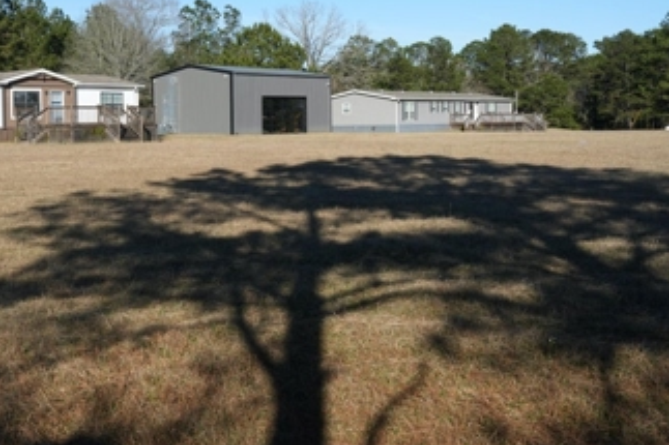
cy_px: 145
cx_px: 230
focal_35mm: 46
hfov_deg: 42.3
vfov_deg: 29.0
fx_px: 854
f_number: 14
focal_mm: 33
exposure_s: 1/200
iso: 320
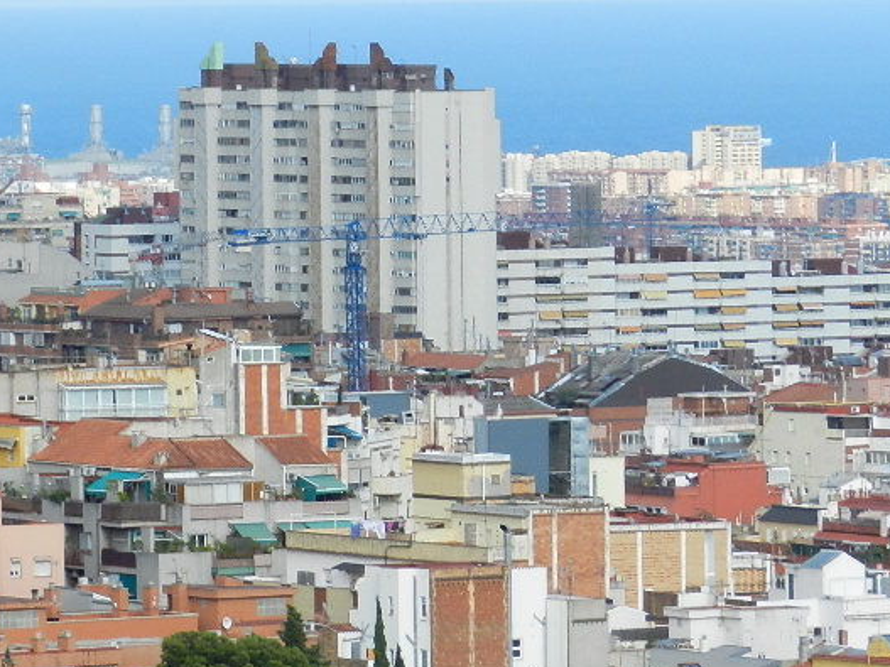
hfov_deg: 4.7
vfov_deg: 3.6
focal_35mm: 418
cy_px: 243
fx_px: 10745
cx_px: 415
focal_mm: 38.2
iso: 160
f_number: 5.6
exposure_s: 1/640
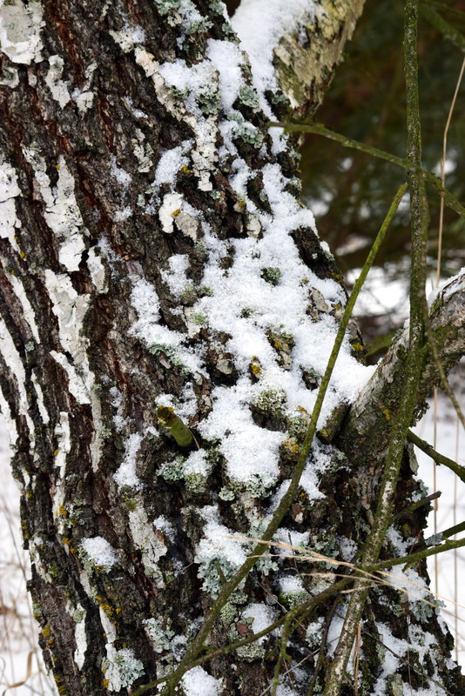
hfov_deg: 16.6
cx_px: 232
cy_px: 348
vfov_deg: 24.6
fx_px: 1597
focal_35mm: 82
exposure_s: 1/125
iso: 400
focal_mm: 55
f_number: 9
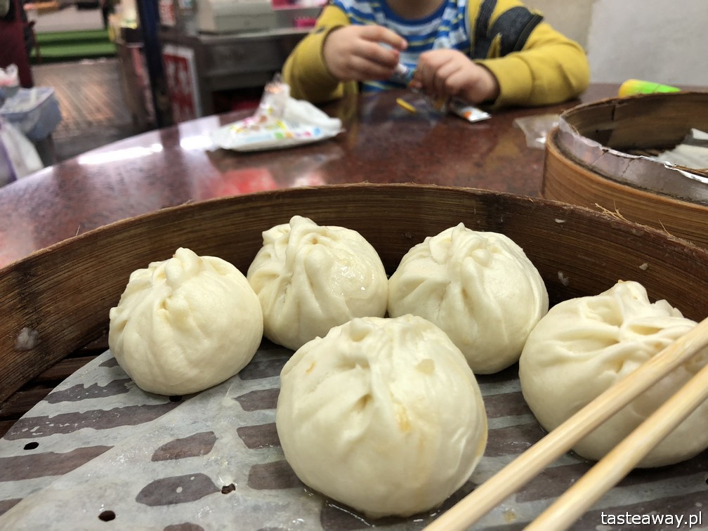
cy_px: 266
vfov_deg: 48.2
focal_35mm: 29
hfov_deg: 61.7
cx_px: 354
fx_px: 593
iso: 25
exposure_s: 1/30
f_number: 1.8
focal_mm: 3.99
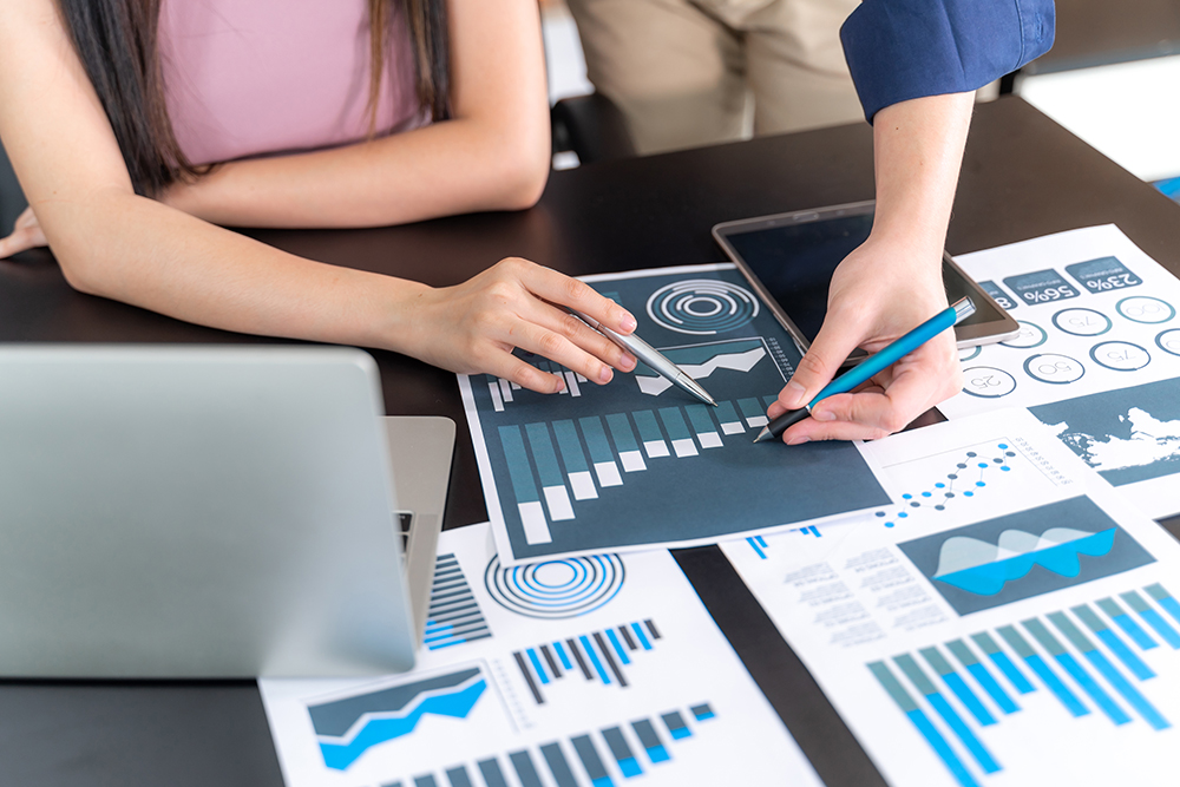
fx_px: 1672
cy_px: 394
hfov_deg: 38.9
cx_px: 590
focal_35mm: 51
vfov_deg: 26.5
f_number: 2.8
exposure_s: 1/40
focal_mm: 51
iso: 200
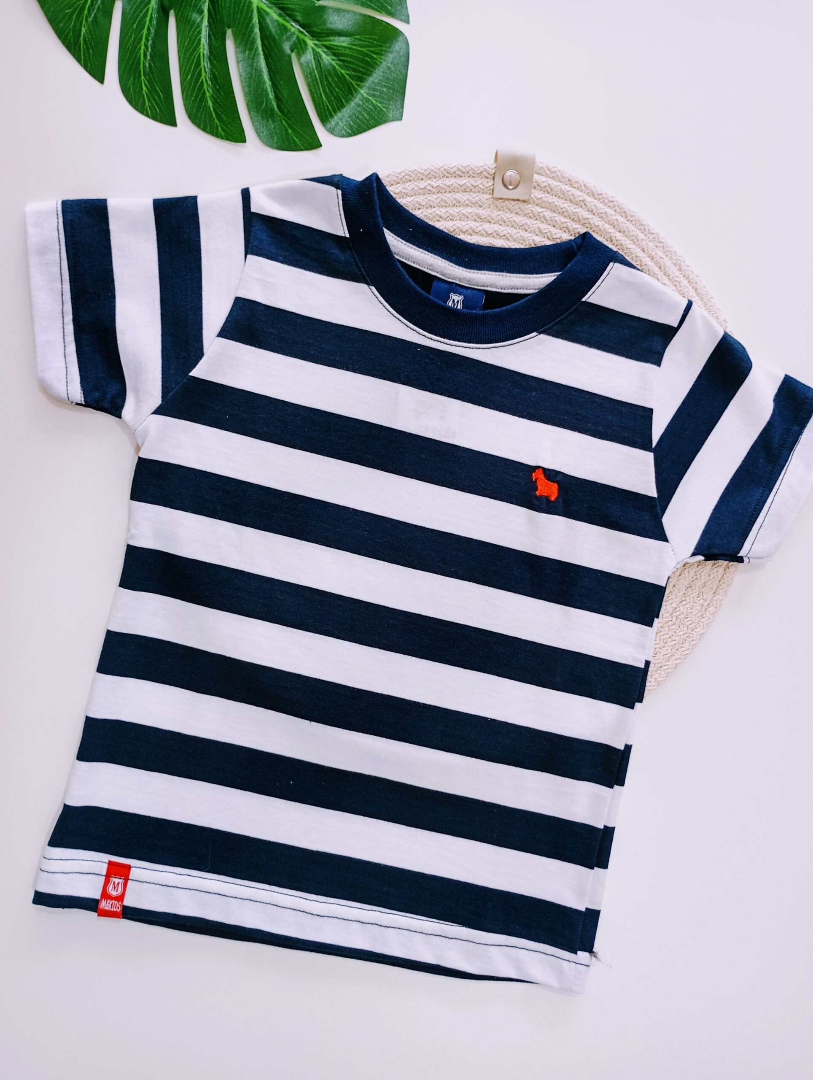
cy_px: 540
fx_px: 874
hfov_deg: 49.9
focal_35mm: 28
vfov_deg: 63.4
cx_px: 406
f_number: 1.8
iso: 352
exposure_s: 1/33.3
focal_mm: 4.27
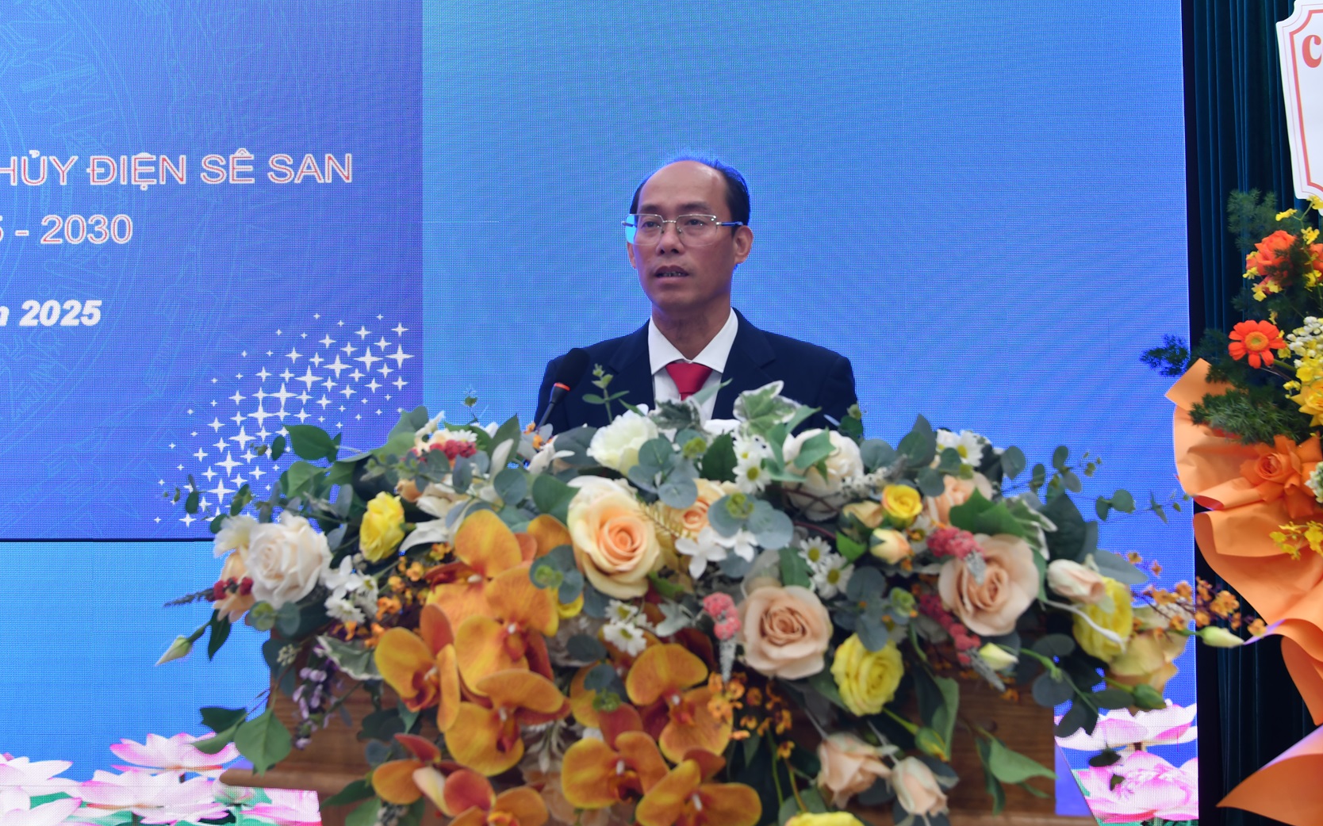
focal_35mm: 33
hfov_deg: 58.1
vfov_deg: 38.3
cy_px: 369
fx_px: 1190
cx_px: 682
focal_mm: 20
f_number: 4.5
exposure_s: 1/50
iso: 400
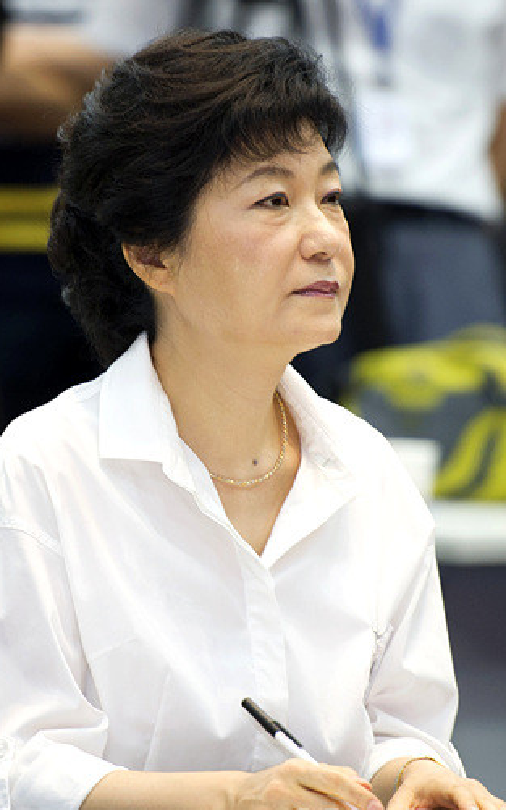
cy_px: 436
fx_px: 4856
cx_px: 272
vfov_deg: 9.5
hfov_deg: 6.0
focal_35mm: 220
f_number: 2.8
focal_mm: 200
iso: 800
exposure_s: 1/60
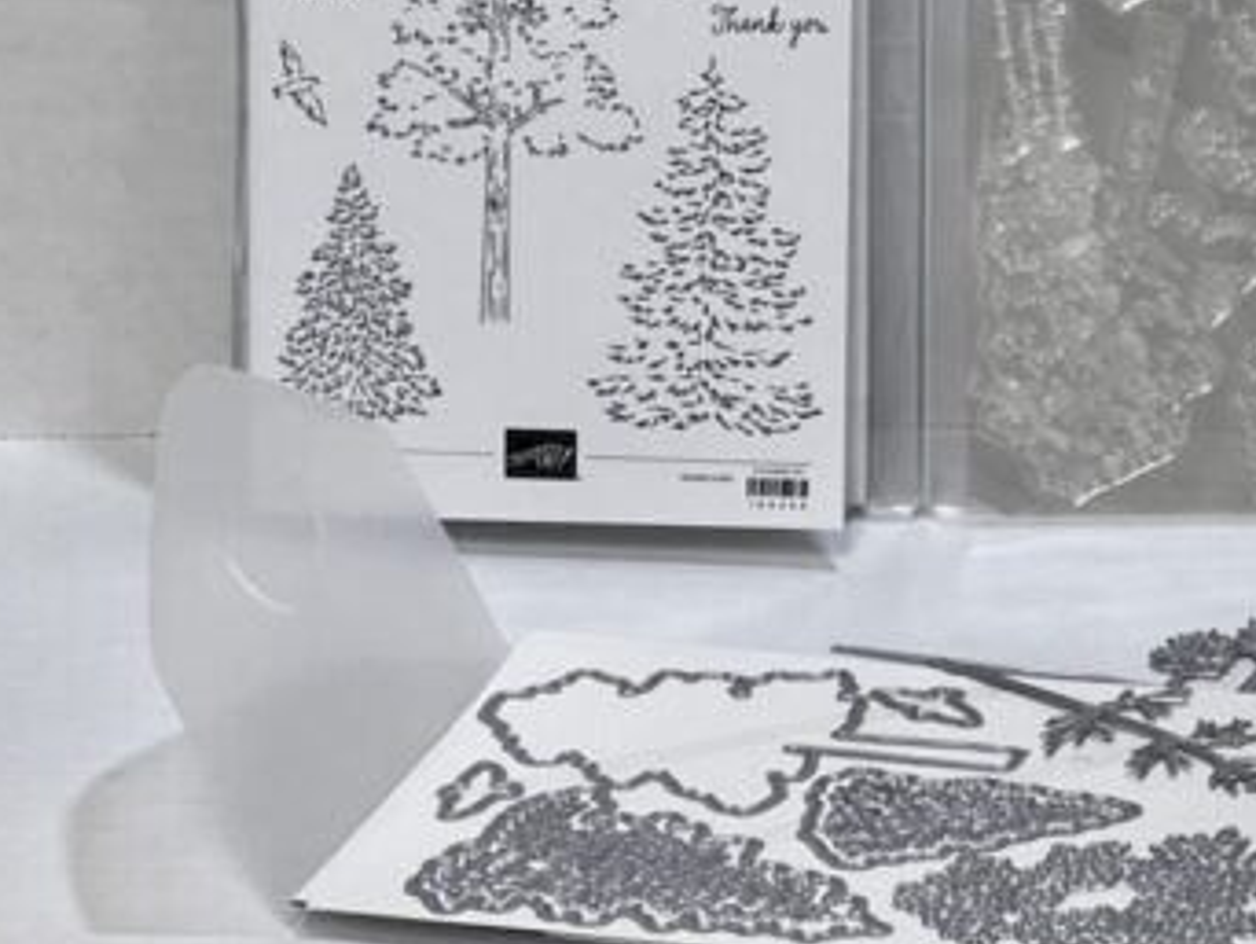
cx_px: 1153
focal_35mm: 144
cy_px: 275
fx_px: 5229
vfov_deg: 10.3
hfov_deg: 13.6
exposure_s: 1/120
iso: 200
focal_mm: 9
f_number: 2.8
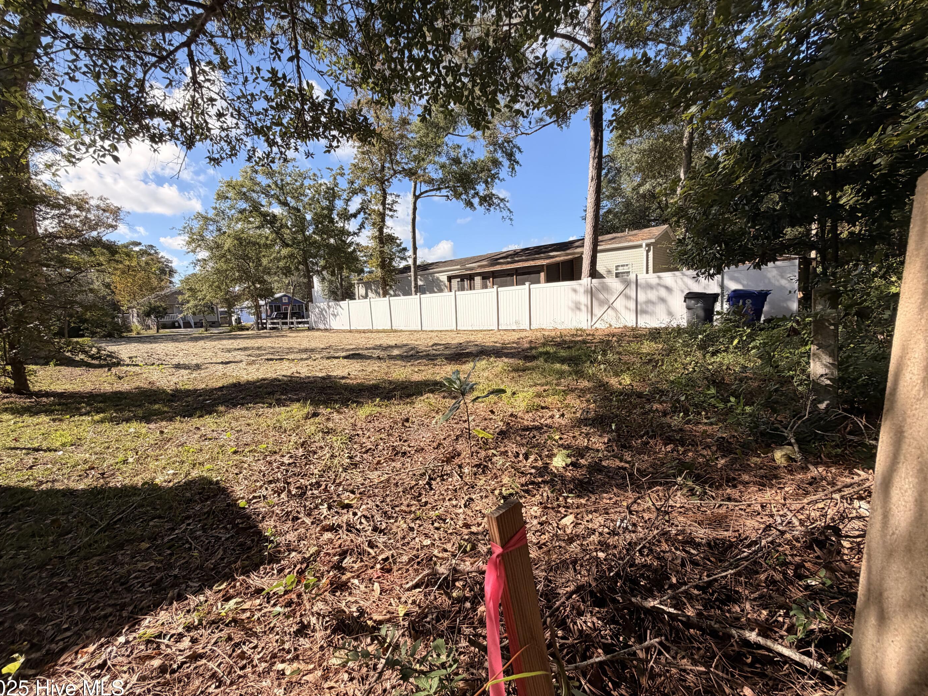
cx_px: 463
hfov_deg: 98.2
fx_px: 402
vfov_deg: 81.7
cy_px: 349
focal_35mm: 15
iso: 40
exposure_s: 1/742
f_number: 2.2
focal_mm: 2.22
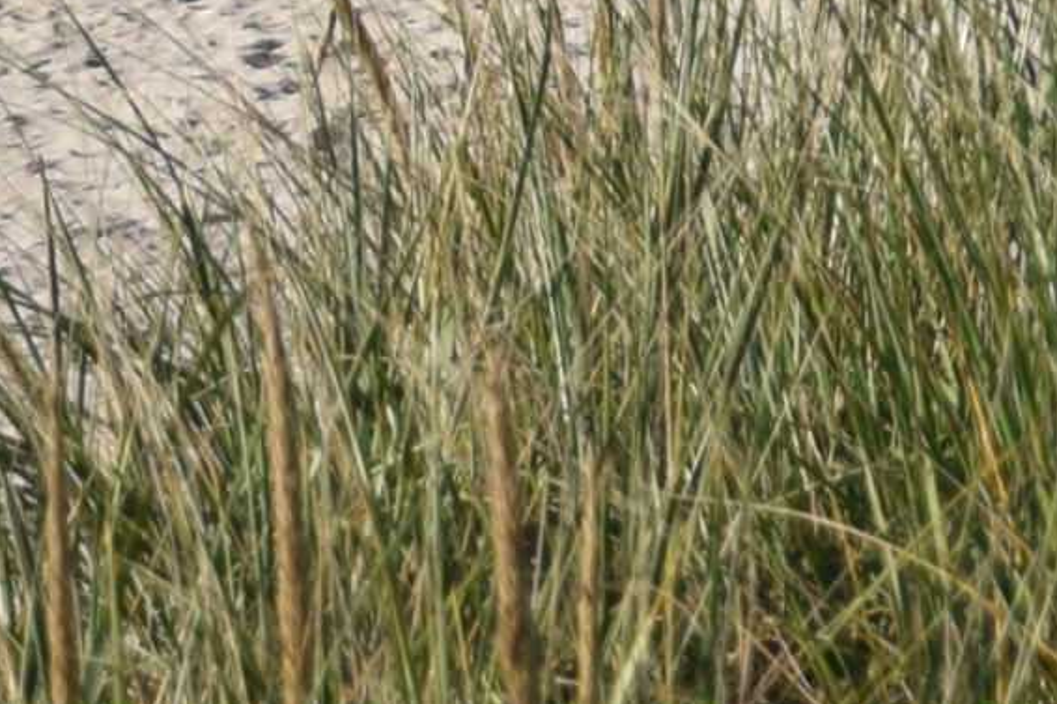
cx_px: 3653
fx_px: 9099
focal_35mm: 310
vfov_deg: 4.2
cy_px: -1548
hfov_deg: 6.0
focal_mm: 26
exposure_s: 1/1600
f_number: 4.2
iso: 200
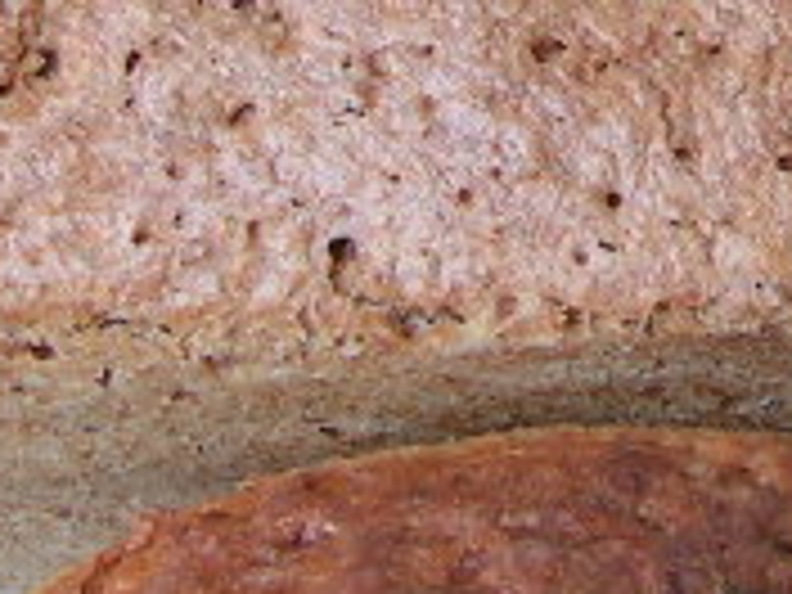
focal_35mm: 138
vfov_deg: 10.5
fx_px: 3157
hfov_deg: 14.2
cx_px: 634
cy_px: -144
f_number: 3.5
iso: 50
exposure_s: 1/50
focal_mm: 5.8
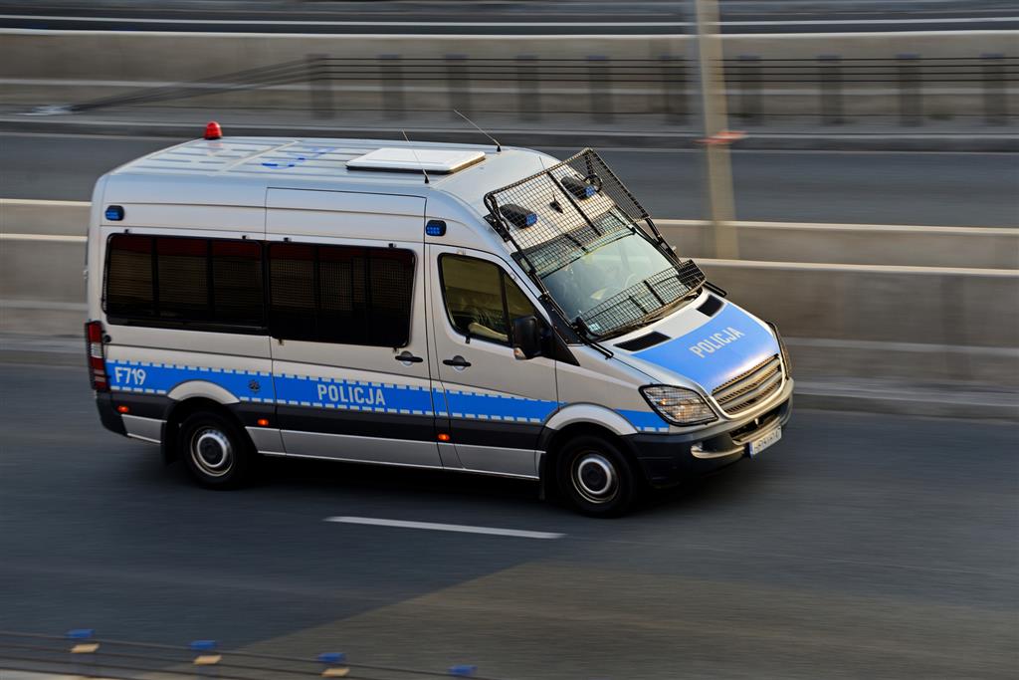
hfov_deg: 17.6
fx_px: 3284
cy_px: 340
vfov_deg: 11.8
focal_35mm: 116
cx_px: 510
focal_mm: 116
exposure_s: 1/160
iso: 100
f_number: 5.6
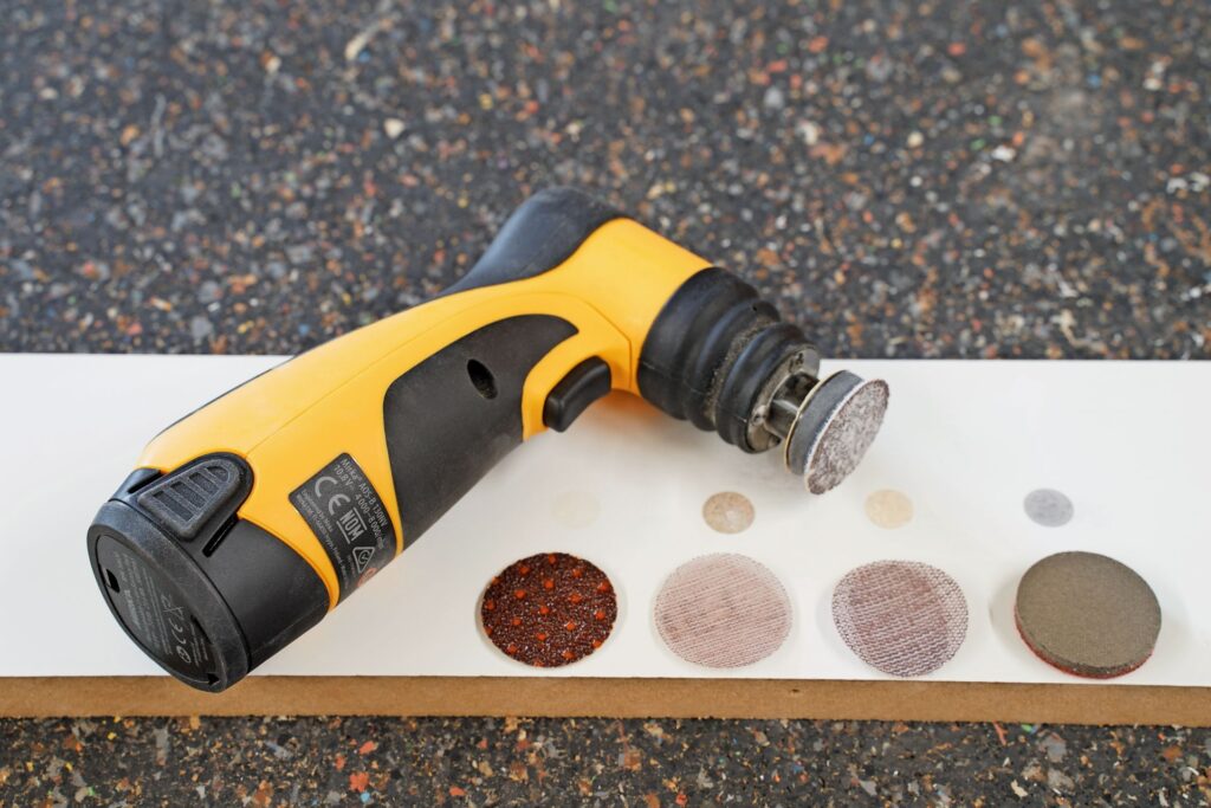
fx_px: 1850
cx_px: 606
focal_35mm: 55
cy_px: 404
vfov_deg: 24.6
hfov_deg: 36.2
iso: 100
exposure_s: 1
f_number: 8
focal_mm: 55
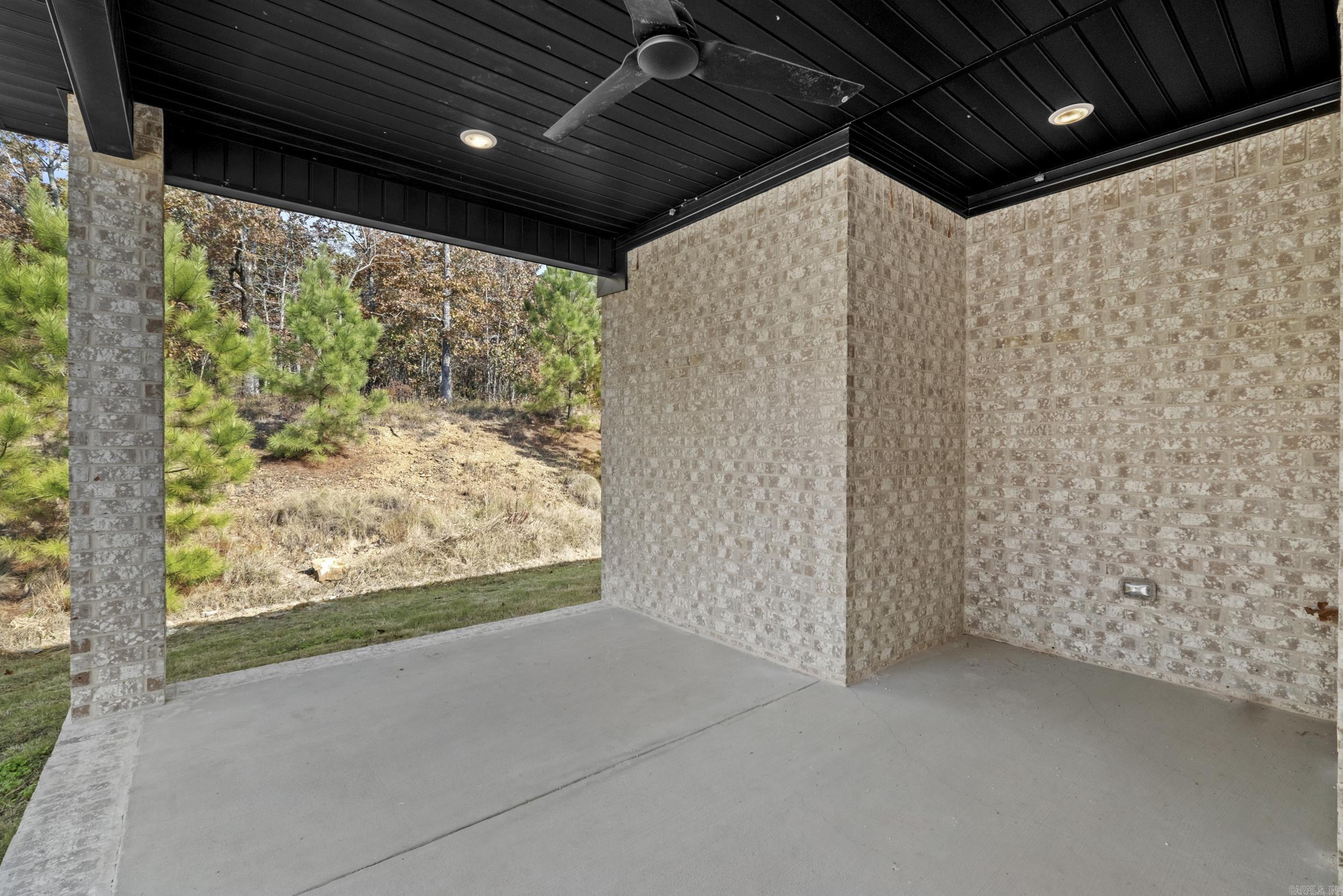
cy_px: 448
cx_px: 672
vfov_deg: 77.3
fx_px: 560
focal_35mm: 15
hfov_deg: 100.4
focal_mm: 10
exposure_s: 1/20
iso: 400
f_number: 8
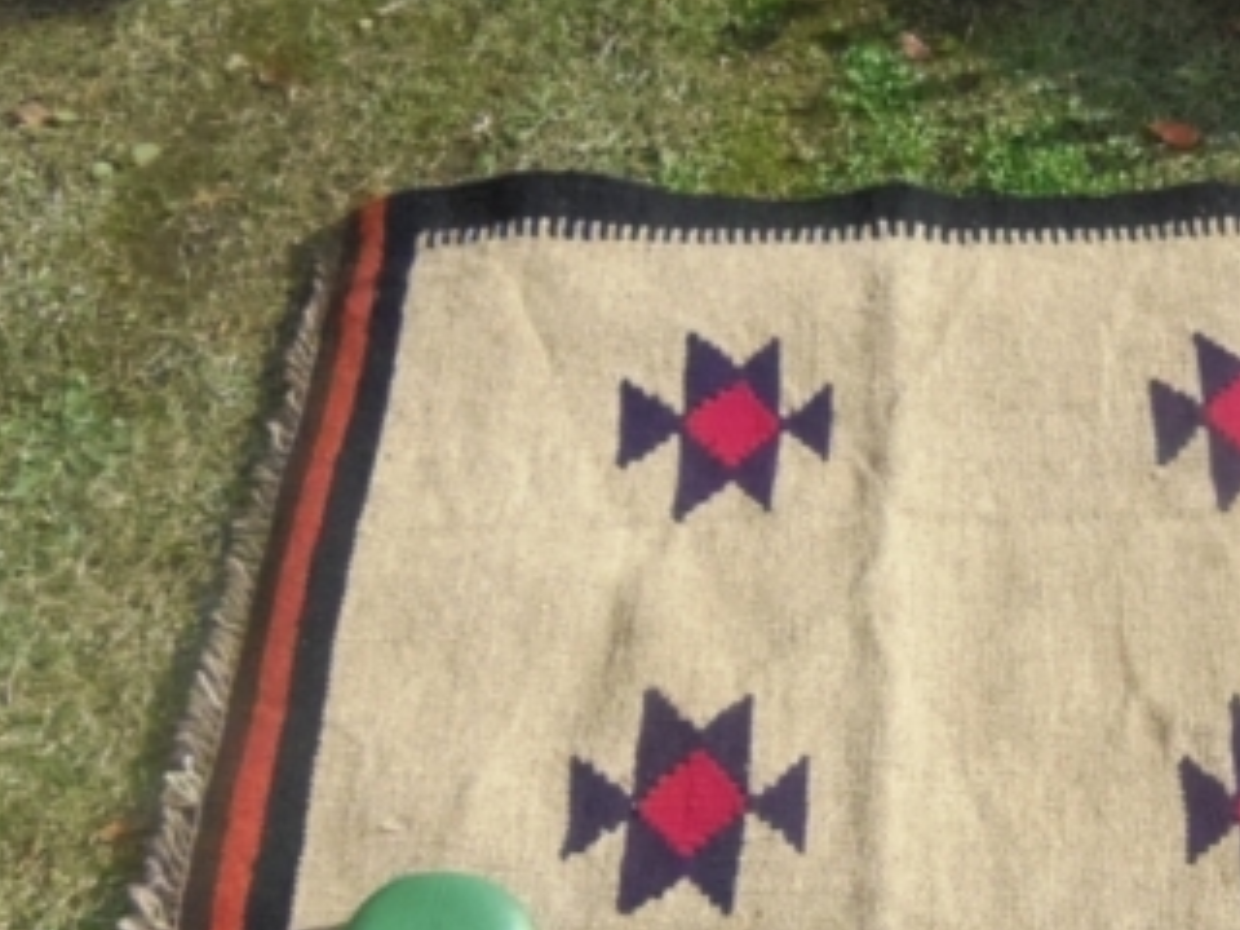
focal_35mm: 56
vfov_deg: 26.0
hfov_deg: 32.2
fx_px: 2006
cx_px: 1174
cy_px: 604
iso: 800
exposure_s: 1/500
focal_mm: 5
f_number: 10.8
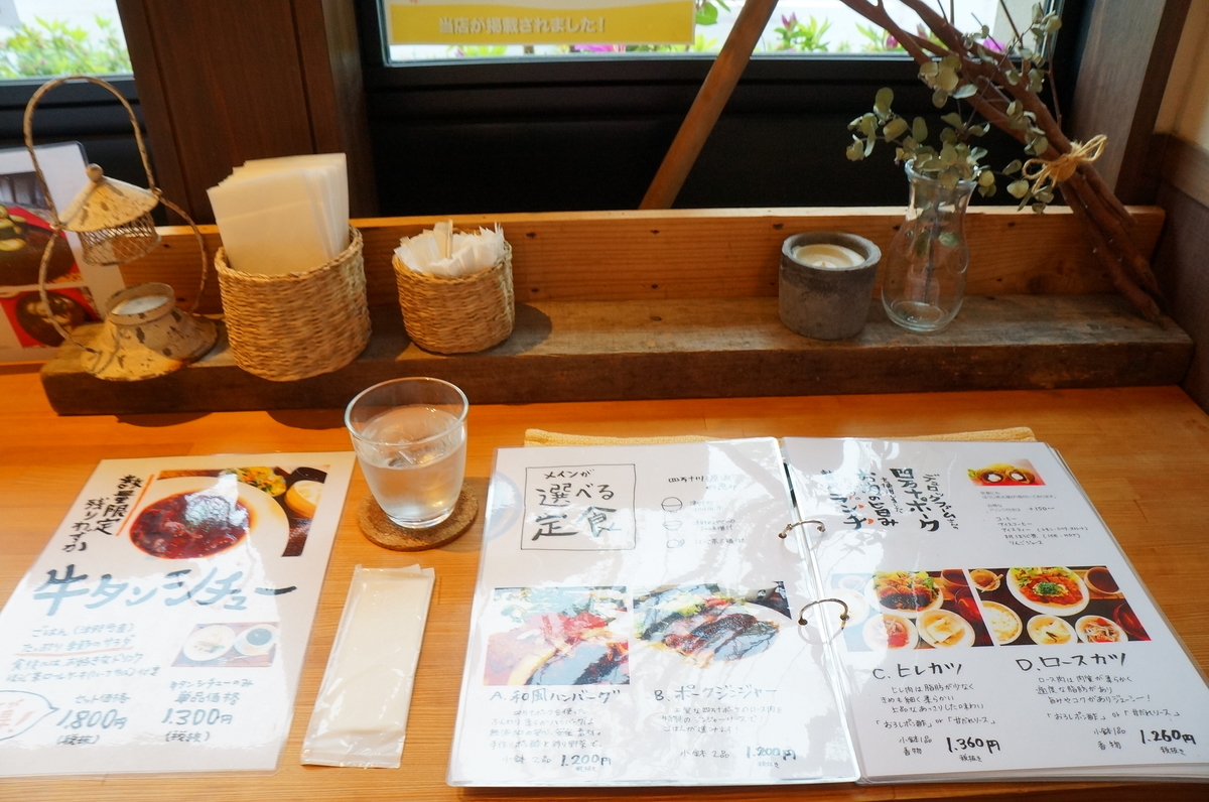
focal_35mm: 27
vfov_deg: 47.8
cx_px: 604
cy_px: 401
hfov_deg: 67.5
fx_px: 905
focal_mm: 18
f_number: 7.1
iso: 1600
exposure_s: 1/60
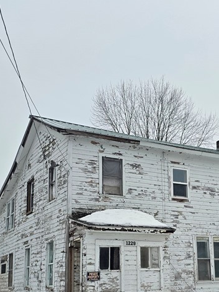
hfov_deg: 28.7
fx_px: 422
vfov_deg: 37.4
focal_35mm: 50
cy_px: 213
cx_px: 164
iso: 125
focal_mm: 6.3
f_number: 1.7
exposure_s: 1/180
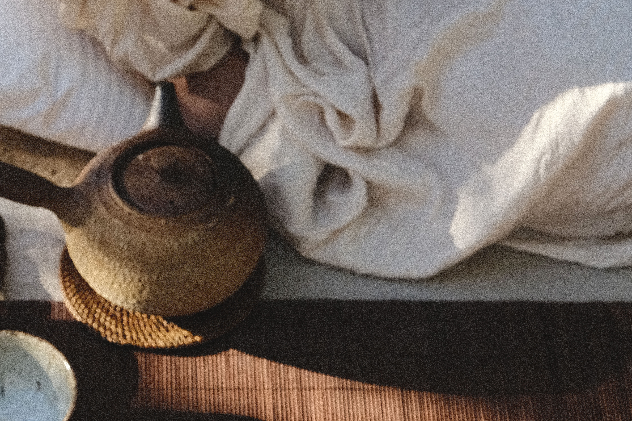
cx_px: 174
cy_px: 275
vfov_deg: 13.4
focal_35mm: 102
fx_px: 1790
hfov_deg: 19.9
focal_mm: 44.4
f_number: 5
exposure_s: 1/2000
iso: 1600
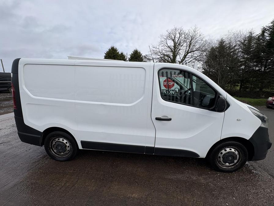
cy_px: 103
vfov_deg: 85.7
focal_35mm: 14
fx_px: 111
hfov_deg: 102.1
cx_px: 137
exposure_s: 1/1449
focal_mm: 2.22
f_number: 2.2
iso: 40
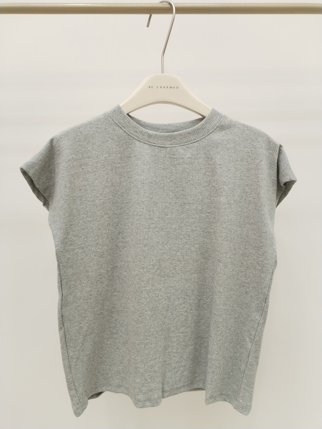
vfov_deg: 61.7
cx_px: 161
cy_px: 214
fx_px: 360
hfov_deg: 48.2
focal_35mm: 29
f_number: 1.8
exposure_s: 1/60
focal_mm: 4.75
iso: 167
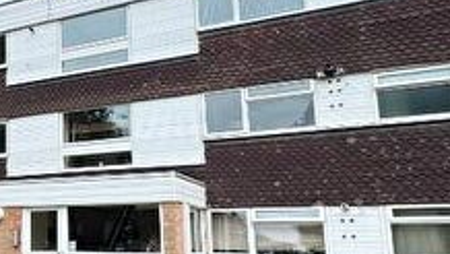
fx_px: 585
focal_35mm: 49
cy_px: 150
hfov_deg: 36.0
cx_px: -41
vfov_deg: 24.4
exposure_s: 1/849
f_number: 2.2
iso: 40
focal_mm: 2.22
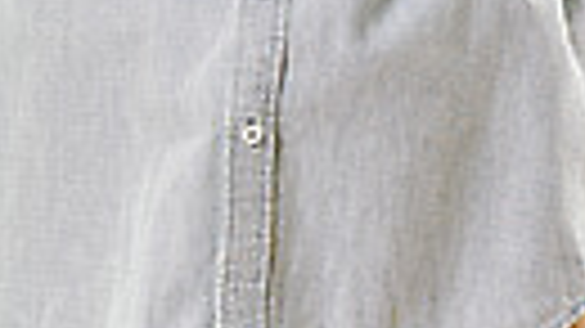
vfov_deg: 1.8
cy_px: -530
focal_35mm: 654
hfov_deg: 3.3
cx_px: -277
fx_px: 10141
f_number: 7.1
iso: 100
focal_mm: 135
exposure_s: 1/125
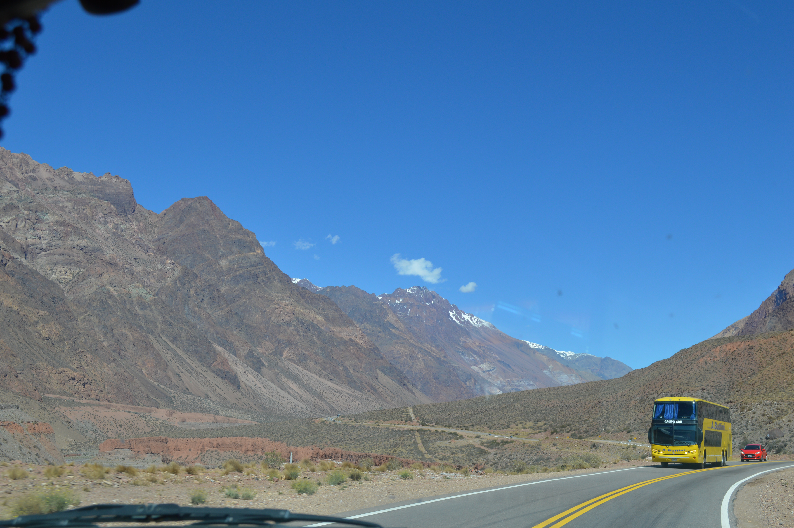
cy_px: 264
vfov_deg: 34.1
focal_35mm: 39
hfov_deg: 49.6
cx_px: 397
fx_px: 859
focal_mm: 26
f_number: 8
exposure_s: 1/250
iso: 100
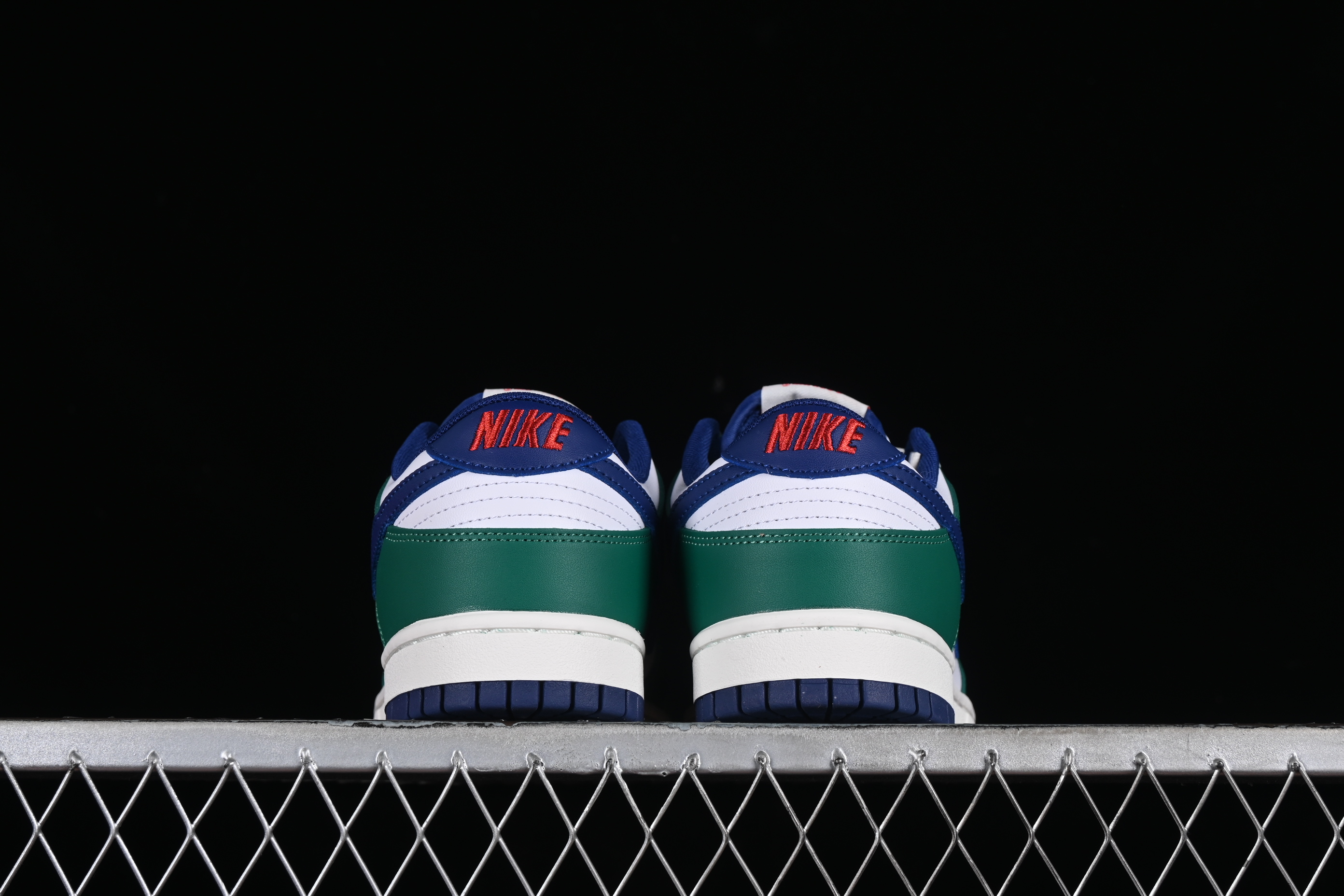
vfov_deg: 18.9
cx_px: 672
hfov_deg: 28.1
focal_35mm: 72
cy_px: 448
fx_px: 2688
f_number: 8
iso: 160
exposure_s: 1/80
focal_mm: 48
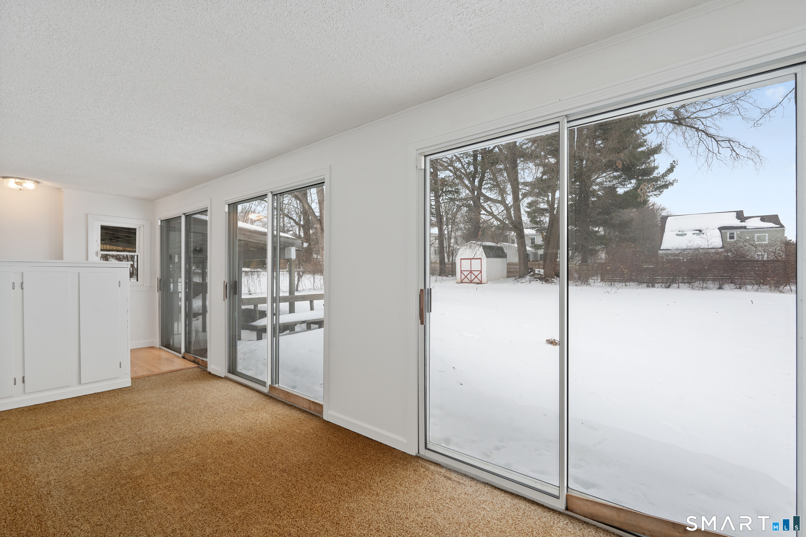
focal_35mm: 16
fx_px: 358
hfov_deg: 96.7
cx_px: 403
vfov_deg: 73.7
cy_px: 268
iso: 400
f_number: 8
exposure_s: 1/80
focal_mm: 16
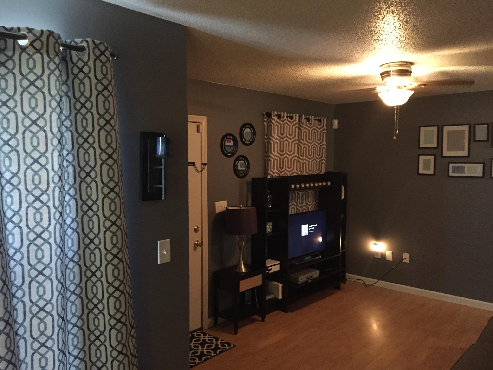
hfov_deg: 61.7
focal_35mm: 29
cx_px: 246
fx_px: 413
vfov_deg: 48.2
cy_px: 185
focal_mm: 4.15
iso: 400
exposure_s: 1/15
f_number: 2.2
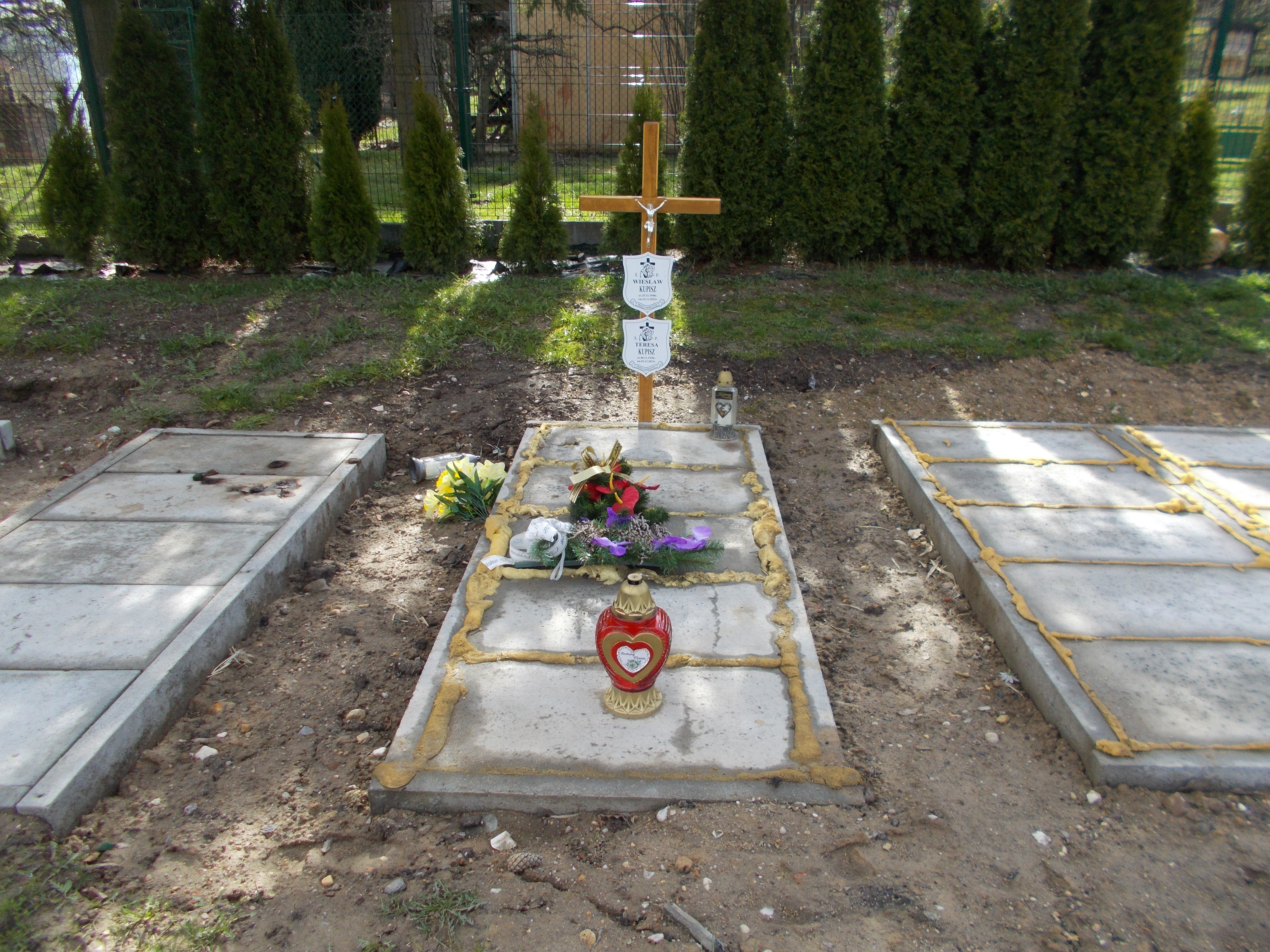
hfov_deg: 67.3
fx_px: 954
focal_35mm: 26
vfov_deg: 53.1
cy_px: 476
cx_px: 635
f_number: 3.2
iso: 80
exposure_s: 1/400
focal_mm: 4.6
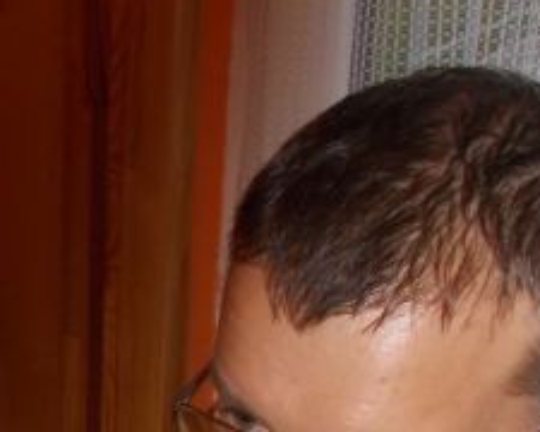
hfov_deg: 15.5
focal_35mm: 118
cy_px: 617
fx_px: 1886
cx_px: -154
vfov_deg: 12.5
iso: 200
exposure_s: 1/25
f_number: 3.6
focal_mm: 6
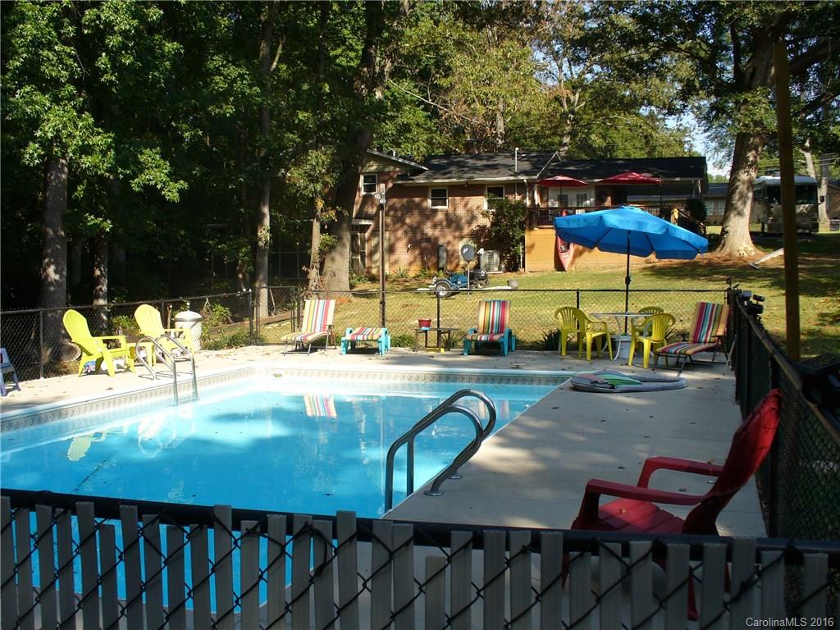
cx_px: 420
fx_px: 898
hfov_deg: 50.1
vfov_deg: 38.7
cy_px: 315
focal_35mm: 37
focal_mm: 6.1
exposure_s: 1/160
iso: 80
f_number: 5.6
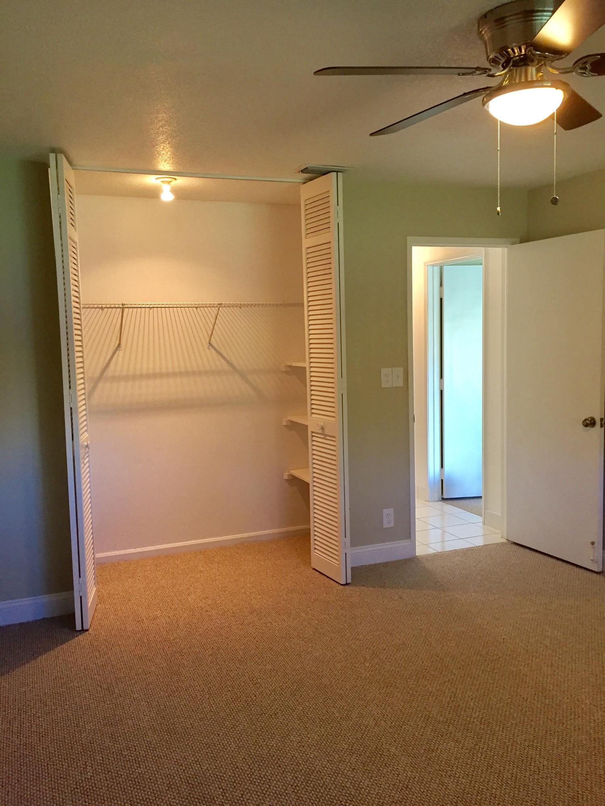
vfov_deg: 61.7
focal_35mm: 29
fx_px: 676
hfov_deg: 48.2
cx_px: 302
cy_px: 403
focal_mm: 4.15
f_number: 2.2
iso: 100
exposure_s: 1/30
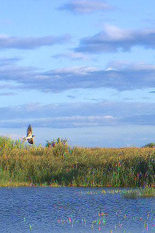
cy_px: 211
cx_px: 341
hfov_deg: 8.2
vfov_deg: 12.9
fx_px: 1019
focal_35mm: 158
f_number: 3.5
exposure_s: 1/500
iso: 640
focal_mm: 28
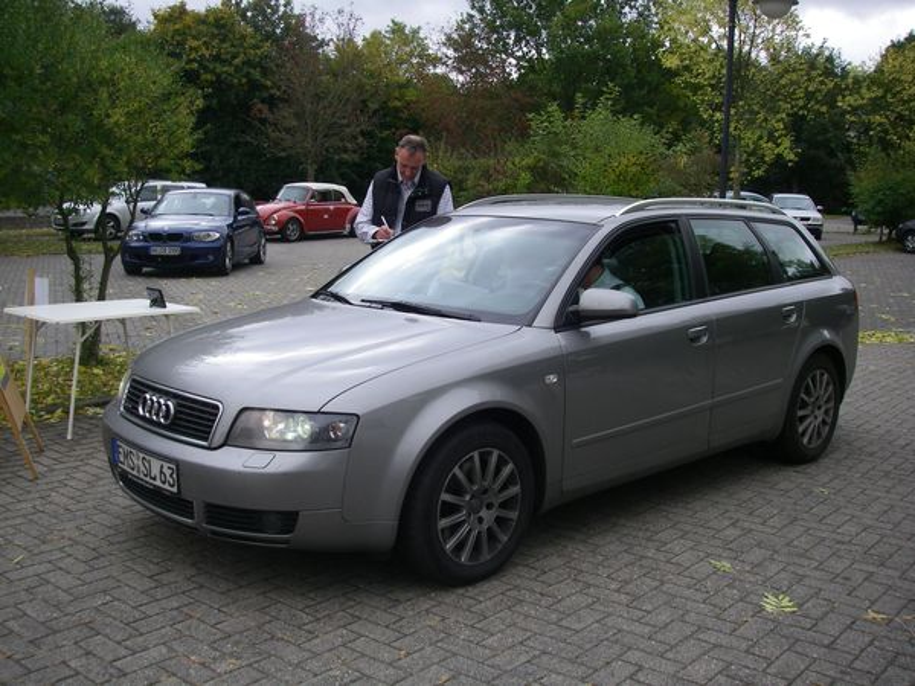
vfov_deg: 37.7
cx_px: 458
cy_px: 343
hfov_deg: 49.0
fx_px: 1004
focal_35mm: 38
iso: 64
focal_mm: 6.3
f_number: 3.3
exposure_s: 1/160
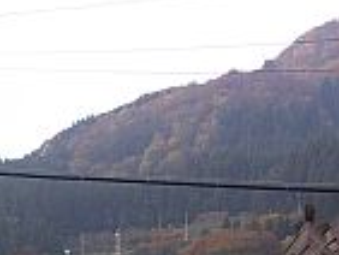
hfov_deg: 14.3
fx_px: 1245
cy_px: 472
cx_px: -195
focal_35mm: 127
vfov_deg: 10.9
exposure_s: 1/60
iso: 50
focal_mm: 7.2
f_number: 2.8
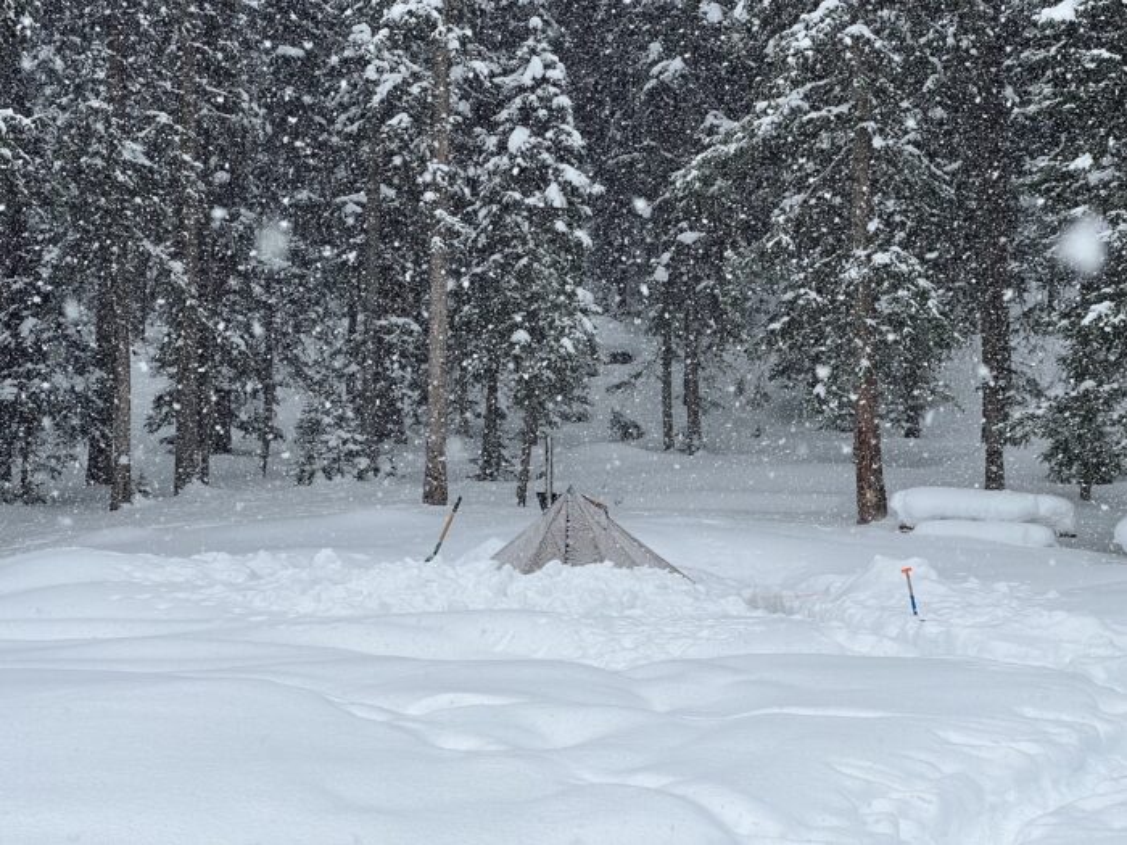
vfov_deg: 19.1
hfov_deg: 25.3
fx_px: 2507
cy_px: 422
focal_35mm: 77
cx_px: 564
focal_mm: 9
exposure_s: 1/485
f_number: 2.8
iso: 32
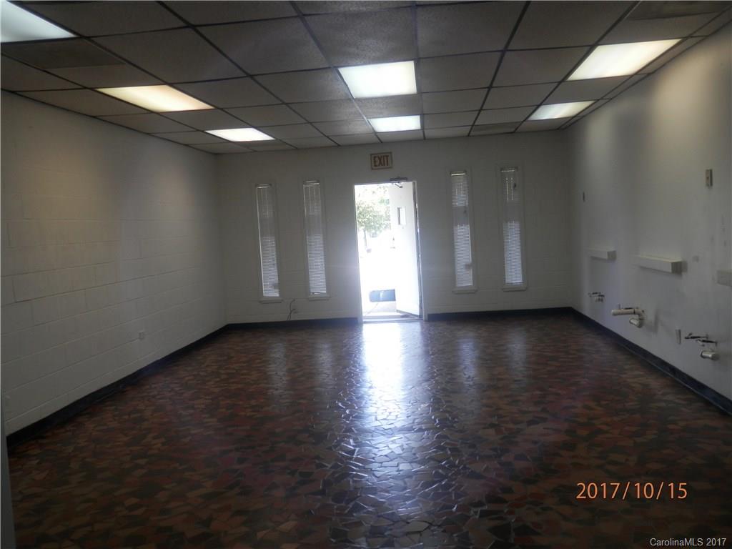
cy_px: 274
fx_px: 634
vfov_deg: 46.8
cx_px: 366
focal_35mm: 30
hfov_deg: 60.0
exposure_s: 1/60
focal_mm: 5.5
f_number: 3.3
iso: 100
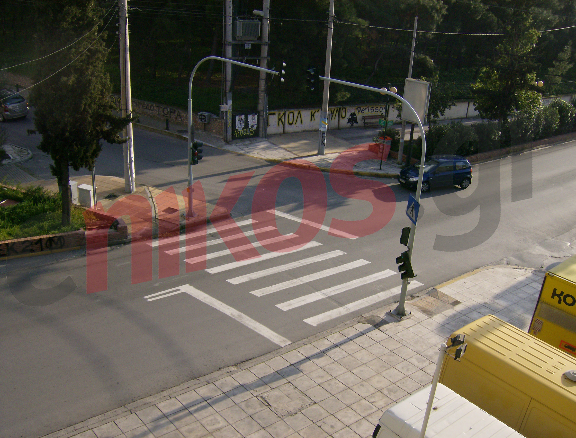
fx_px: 602
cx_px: 288
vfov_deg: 40.0
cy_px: 219
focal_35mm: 36
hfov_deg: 51.1
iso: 100
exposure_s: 1/544
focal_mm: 6
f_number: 4.7
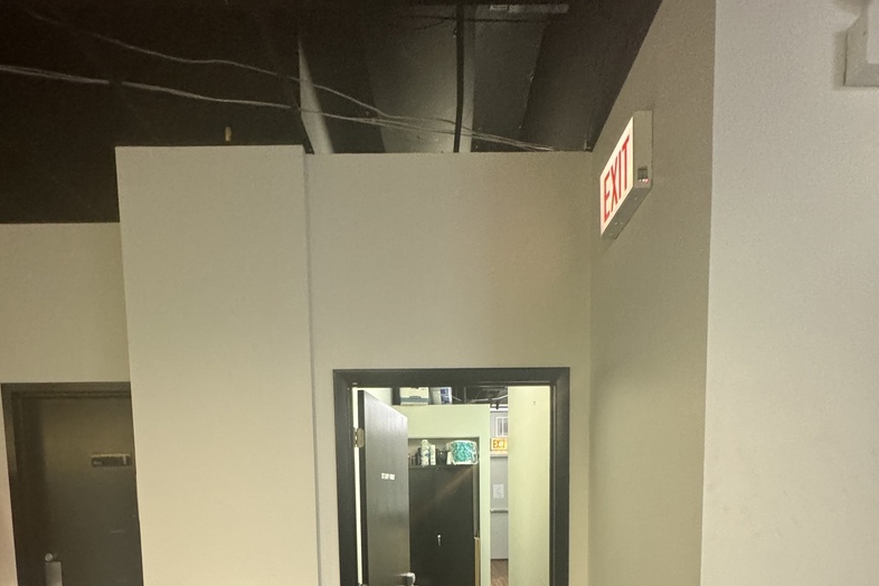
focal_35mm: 20
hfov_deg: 84.0
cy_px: 526
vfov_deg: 54.2
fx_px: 488
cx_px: 442
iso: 500
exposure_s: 1/60
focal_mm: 2.22
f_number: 2.2
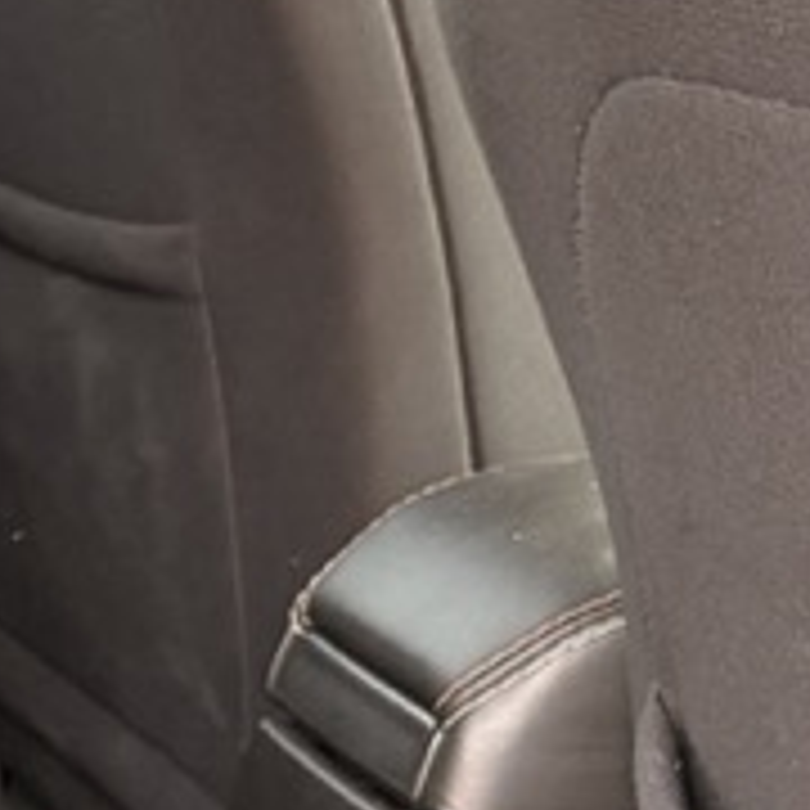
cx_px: -1188
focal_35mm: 151
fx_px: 3998
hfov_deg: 10.0
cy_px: 1156
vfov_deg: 11.2
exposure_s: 1/124
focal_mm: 6.76
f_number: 1.78
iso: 200
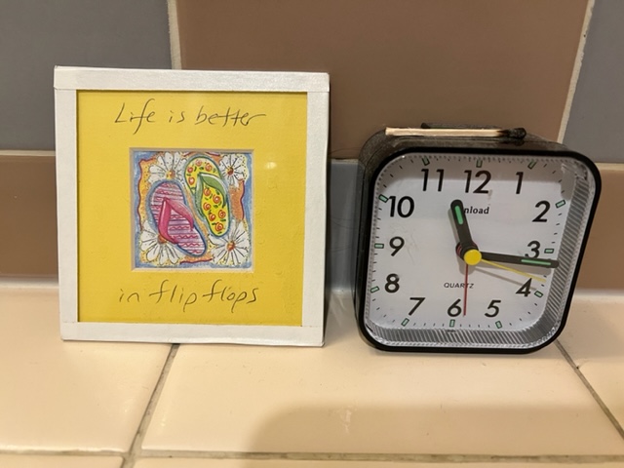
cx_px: 312
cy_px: 234
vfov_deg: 53.1
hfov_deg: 67.3
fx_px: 469
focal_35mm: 26
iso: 200
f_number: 1.5
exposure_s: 1/60
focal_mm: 5.7
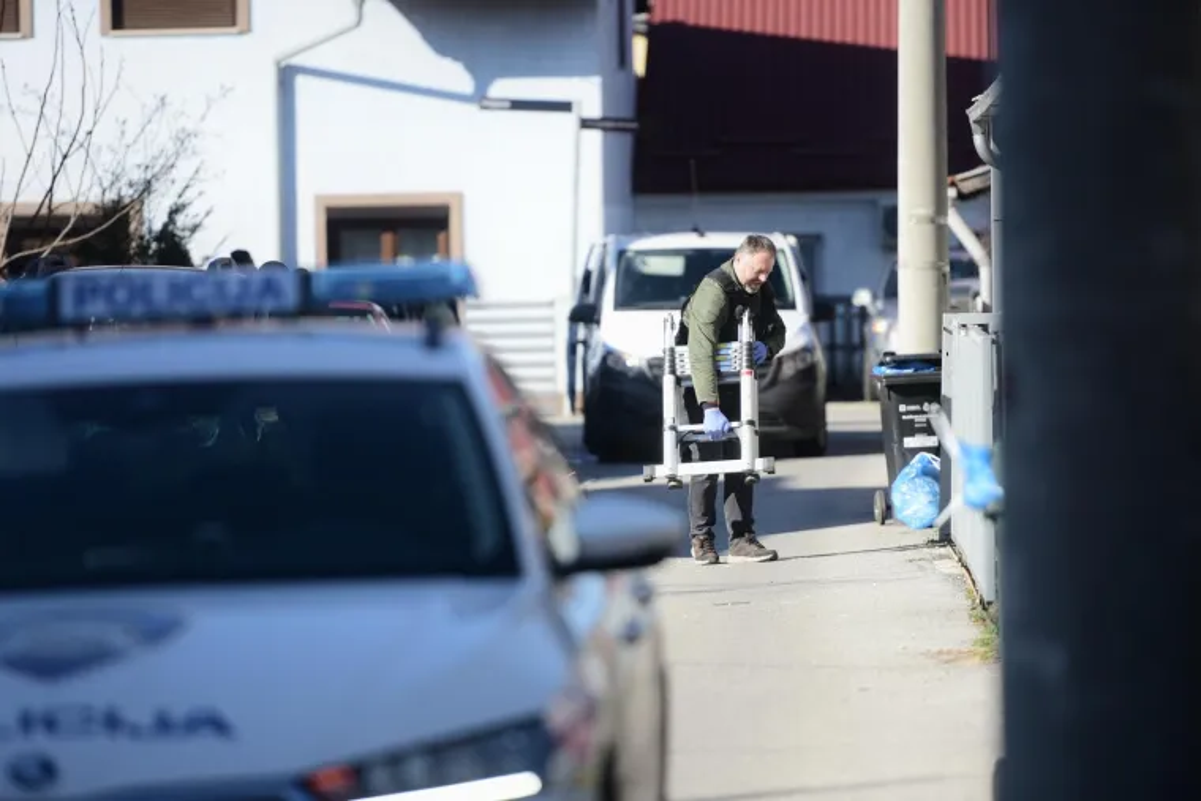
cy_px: 400
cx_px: 600
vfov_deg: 6.9
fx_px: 6673
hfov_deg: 10.3
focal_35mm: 200
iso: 160
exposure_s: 1/1250
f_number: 2.8
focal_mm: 200
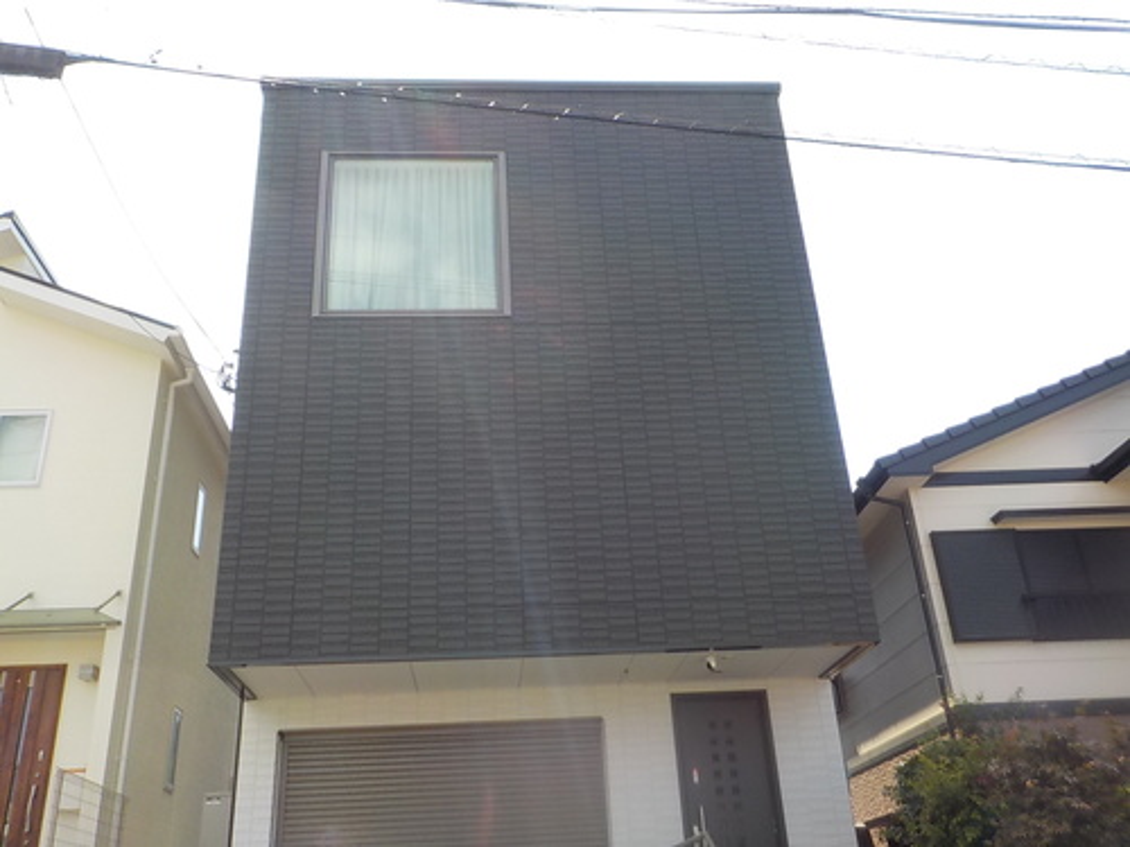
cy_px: 424
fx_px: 979
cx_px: 565
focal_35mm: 30
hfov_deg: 60.0
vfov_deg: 46.8
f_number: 3.3
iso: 125
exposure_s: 1/500
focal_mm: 4.1
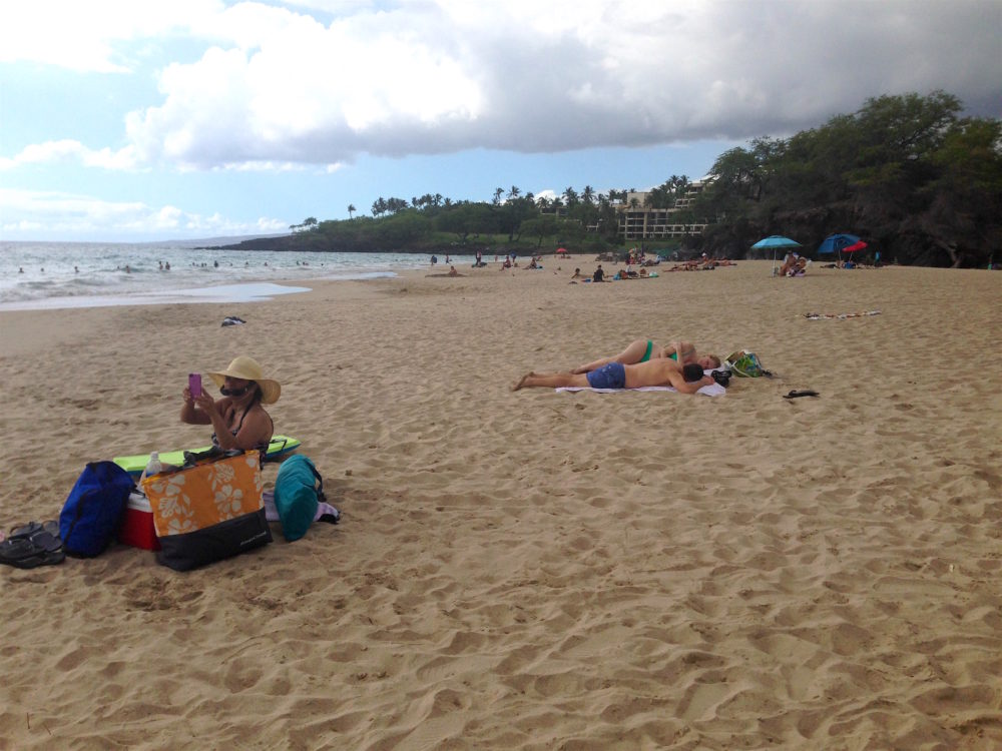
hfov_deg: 55.4
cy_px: 376
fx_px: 955
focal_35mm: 33
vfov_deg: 42.9
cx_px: 501
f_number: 2.4
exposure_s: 1/2169
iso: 50
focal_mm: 4.12
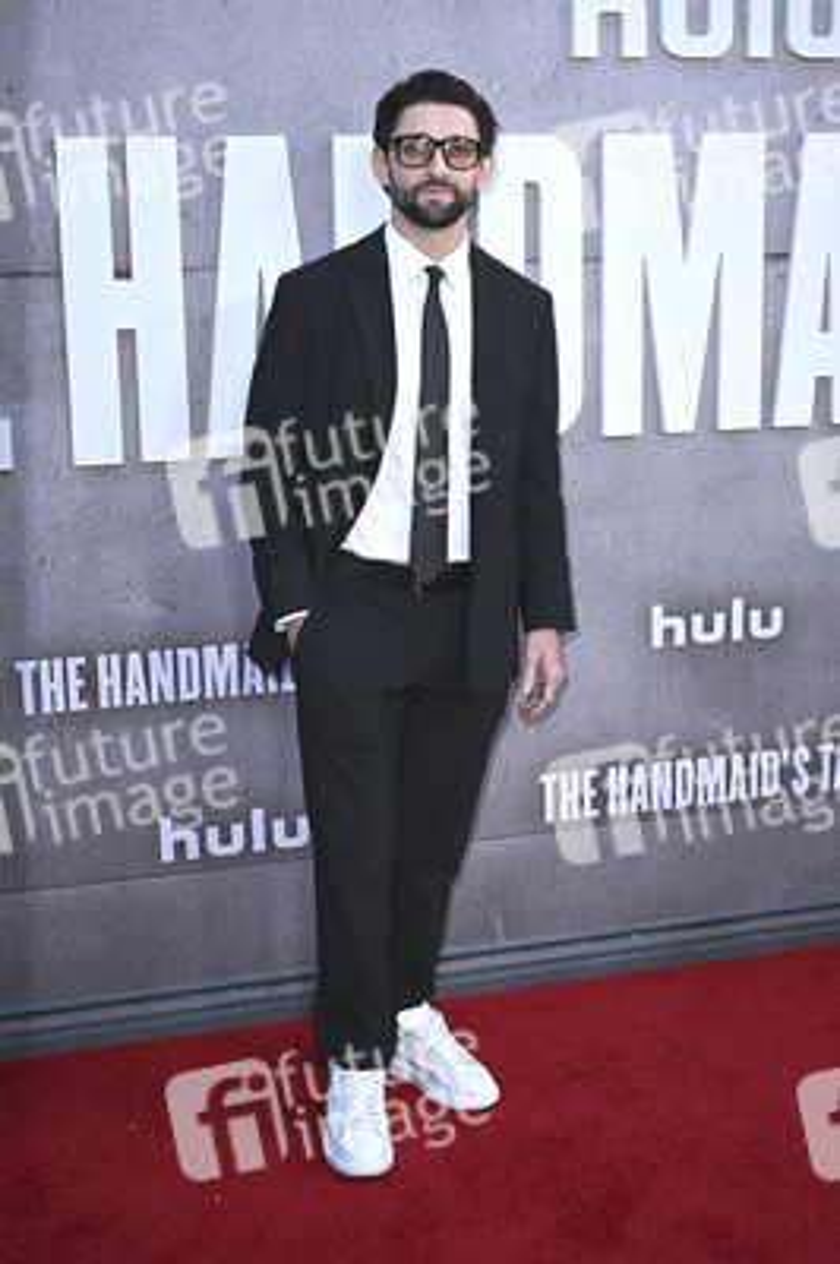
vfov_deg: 41.1
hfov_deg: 28.0
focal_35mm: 48
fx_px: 1683
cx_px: 420
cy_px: 632
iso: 640
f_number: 6.3
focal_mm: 48
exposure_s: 1/250
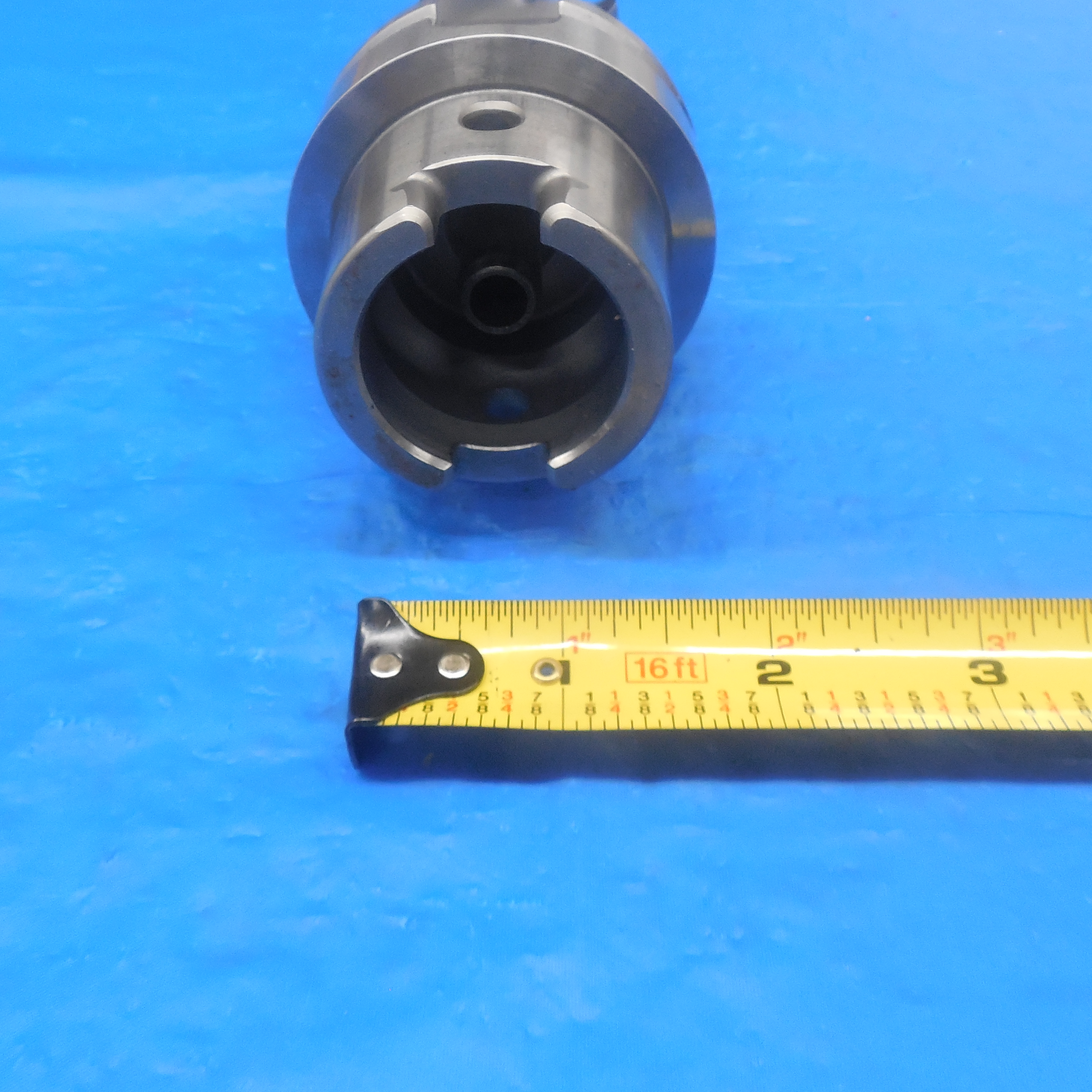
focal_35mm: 33
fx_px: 1178
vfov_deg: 49.7
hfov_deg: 49.7
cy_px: 487
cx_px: 547
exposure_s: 1/30
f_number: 3.3
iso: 400
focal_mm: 4.5
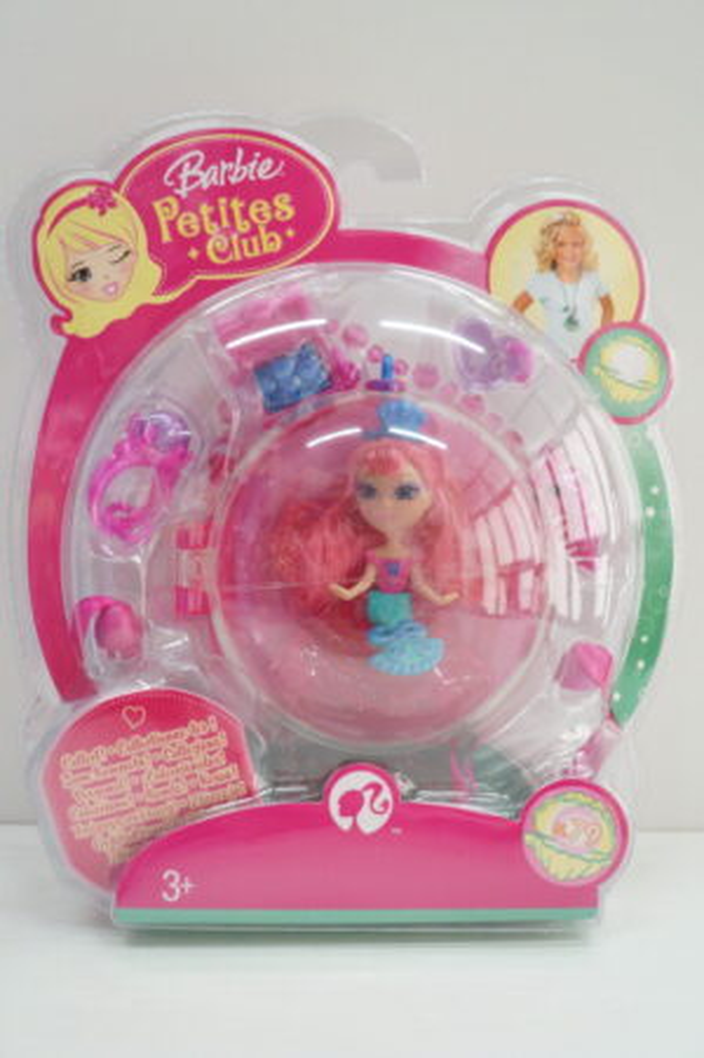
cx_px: 352
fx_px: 925
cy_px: 529
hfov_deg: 41.7
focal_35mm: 32
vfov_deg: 59.5
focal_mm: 21
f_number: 5.6
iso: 1250
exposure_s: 1/60
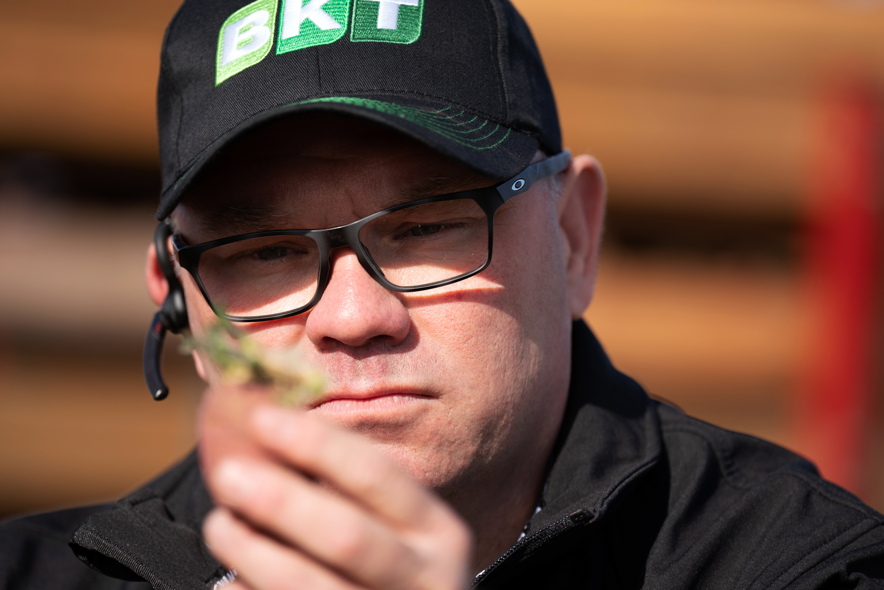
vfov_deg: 5.2
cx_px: 450
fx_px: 6482
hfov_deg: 7.8
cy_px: 320
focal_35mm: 264
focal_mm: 200
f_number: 2.8
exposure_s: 1/1600
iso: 100
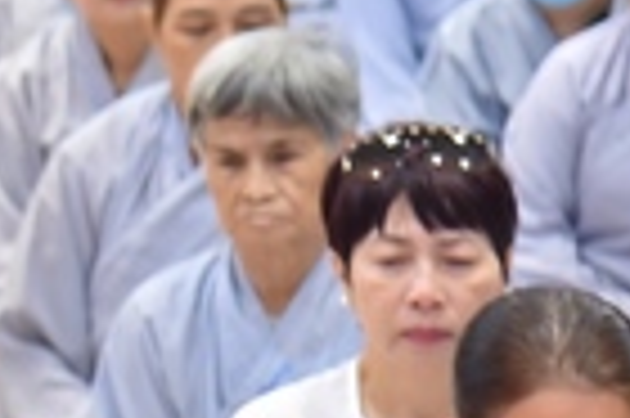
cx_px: -716
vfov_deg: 3.5
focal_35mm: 395
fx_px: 6904
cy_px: -58
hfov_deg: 5.1
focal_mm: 85
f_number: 4
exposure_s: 1/80
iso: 1250
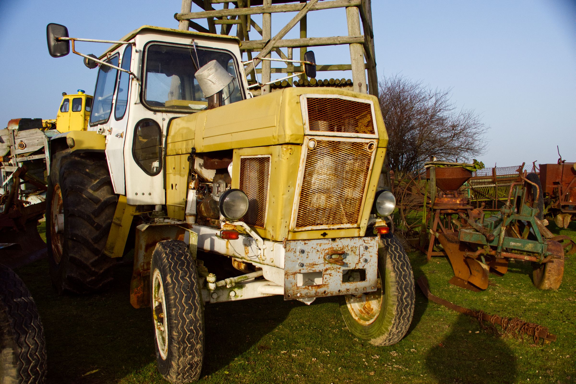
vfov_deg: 36.9
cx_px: 288
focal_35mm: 36
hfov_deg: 53.1
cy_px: 192
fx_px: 576
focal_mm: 24
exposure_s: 1/3200
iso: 400
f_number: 4.5
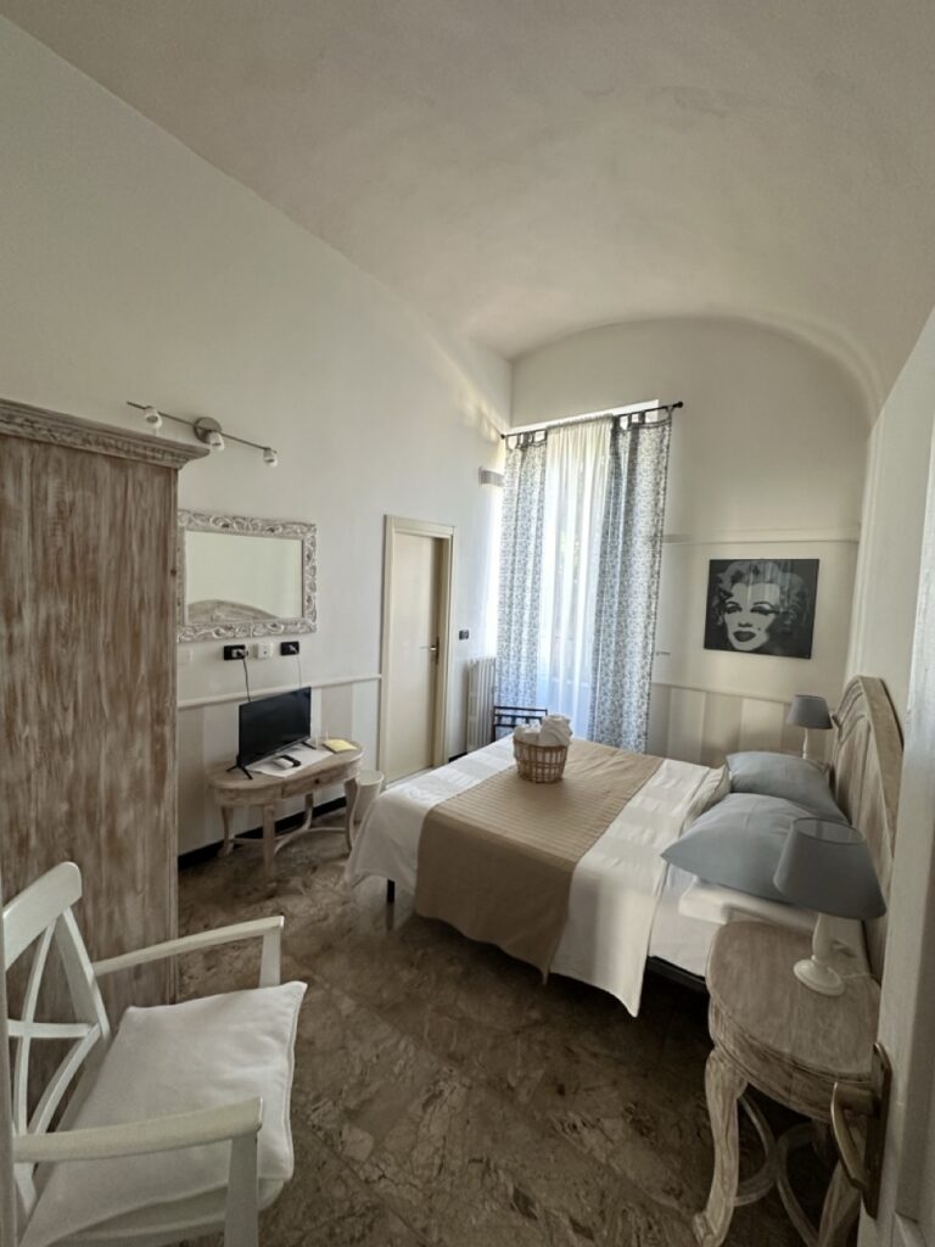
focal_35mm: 14
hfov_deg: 85.7
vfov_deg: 102.1
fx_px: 504
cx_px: 468
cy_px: 624
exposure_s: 1/60
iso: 400
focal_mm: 2.22
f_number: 2.2
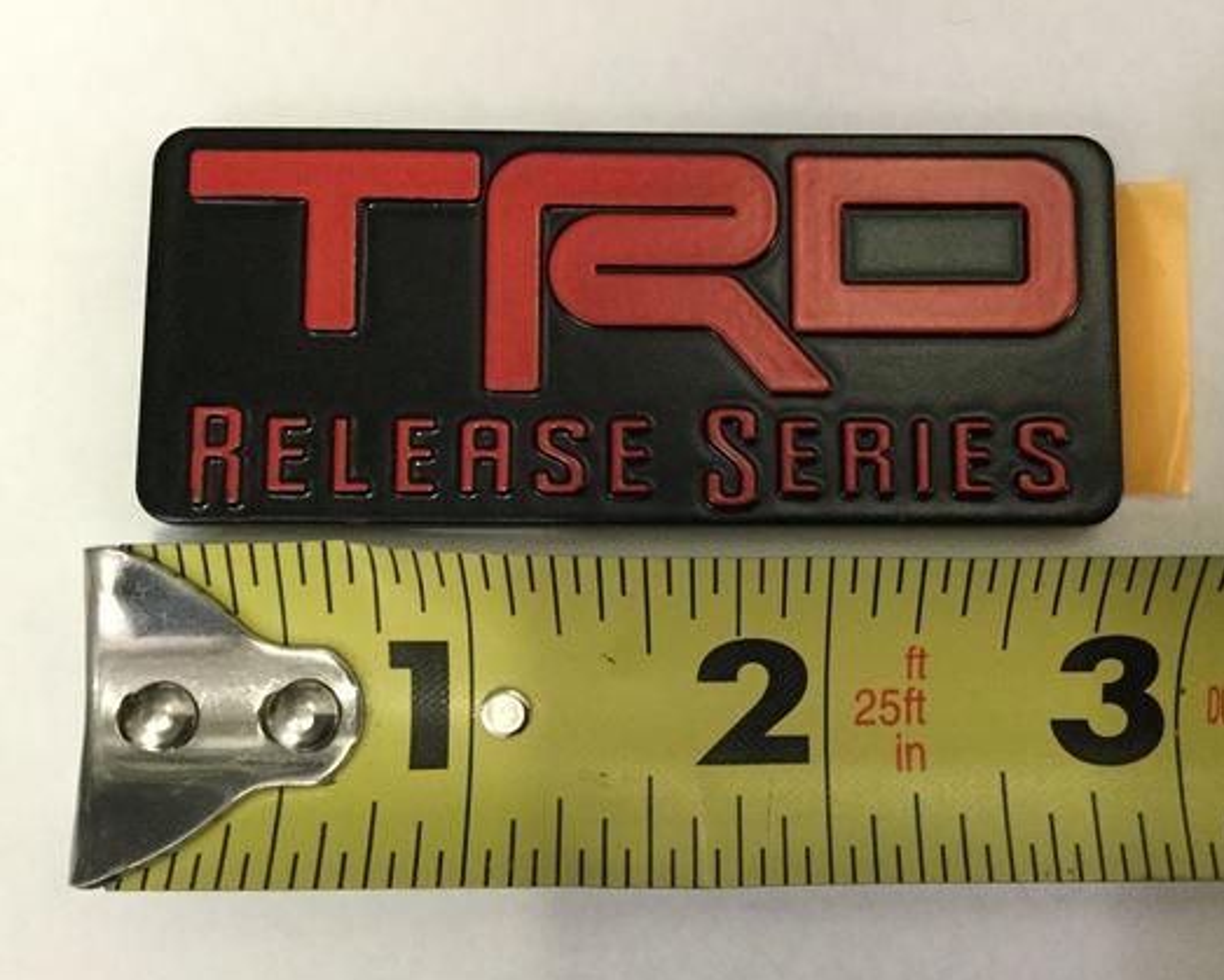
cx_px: 747
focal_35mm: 37
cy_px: 540
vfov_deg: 40.1
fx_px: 1341
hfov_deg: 48.7
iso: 200
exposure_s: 1/30
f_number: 2.4
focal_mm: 3.3
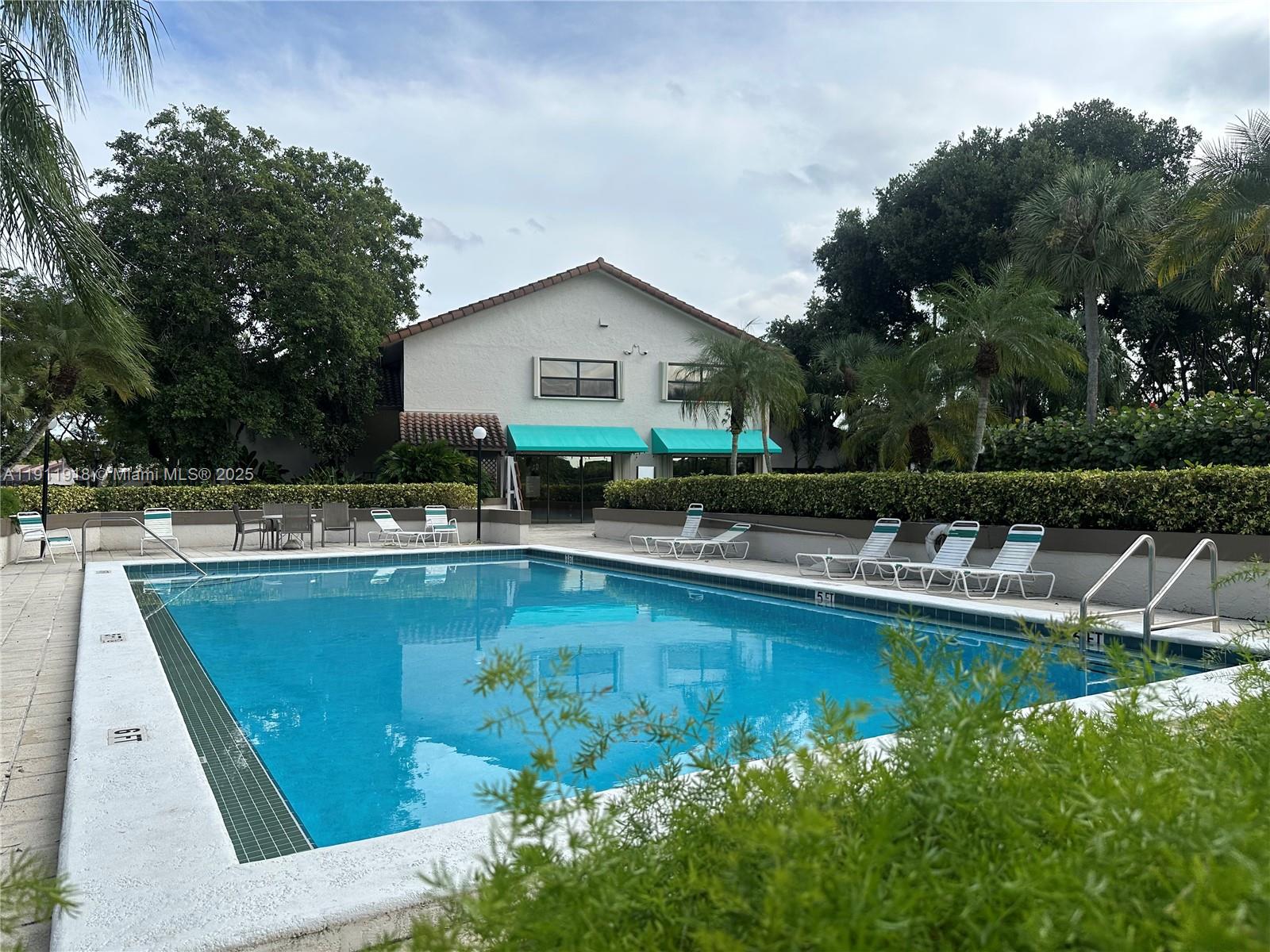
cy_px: 476
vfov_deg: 56.8
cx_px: 635
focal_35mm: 24
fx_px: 881
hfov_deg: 71.6
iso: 80
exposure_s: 1/3597
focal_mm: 6.86
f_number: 1.78
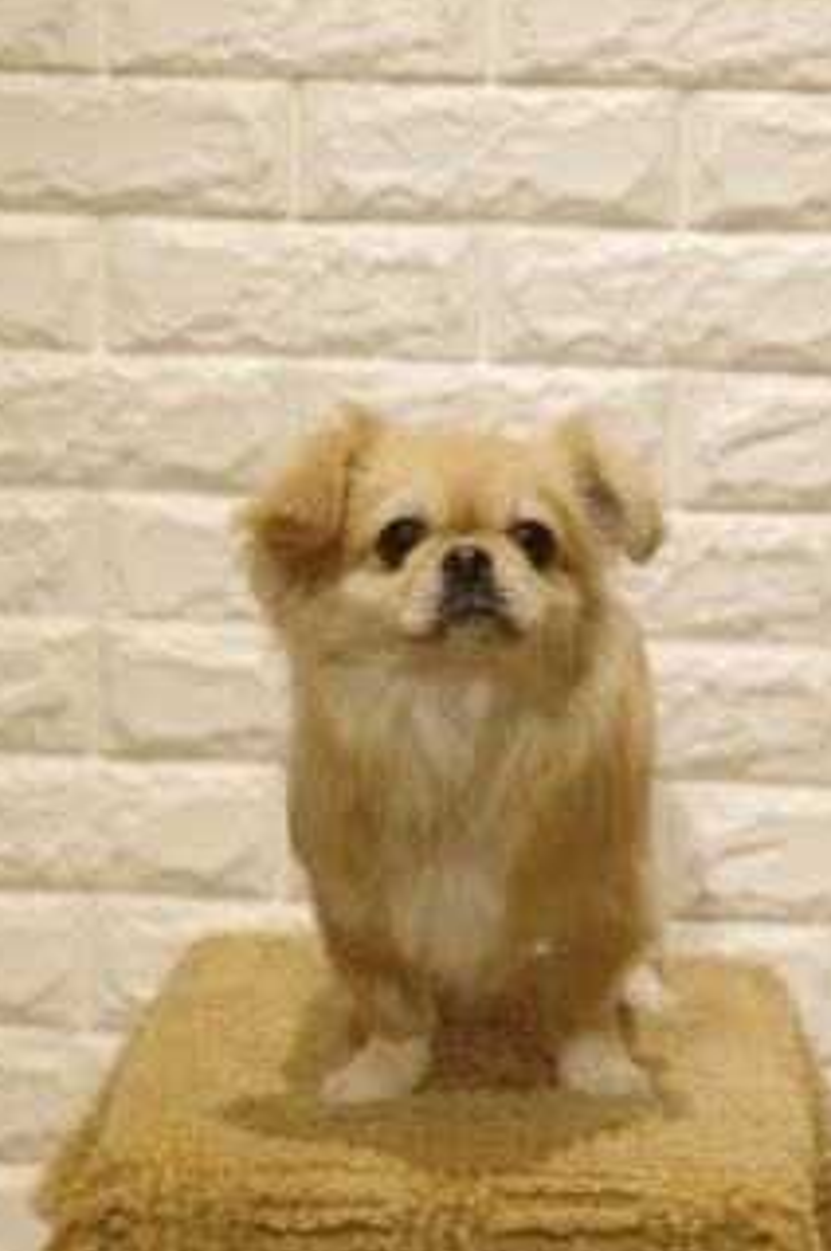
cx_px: 494
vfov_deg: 17.4
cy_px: 686
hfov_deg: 11.6
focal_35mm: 118
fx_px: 4094
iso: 500
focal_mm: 63
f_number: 4
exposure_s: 1/250
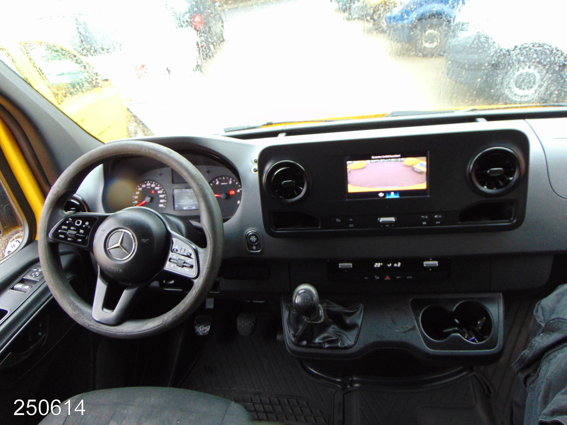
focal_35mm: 25
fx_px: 409
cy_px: 212
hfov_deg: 69.4
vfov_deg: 54.9
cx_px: 284
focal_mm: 4.5
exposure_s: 1/30
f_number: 3
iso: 100
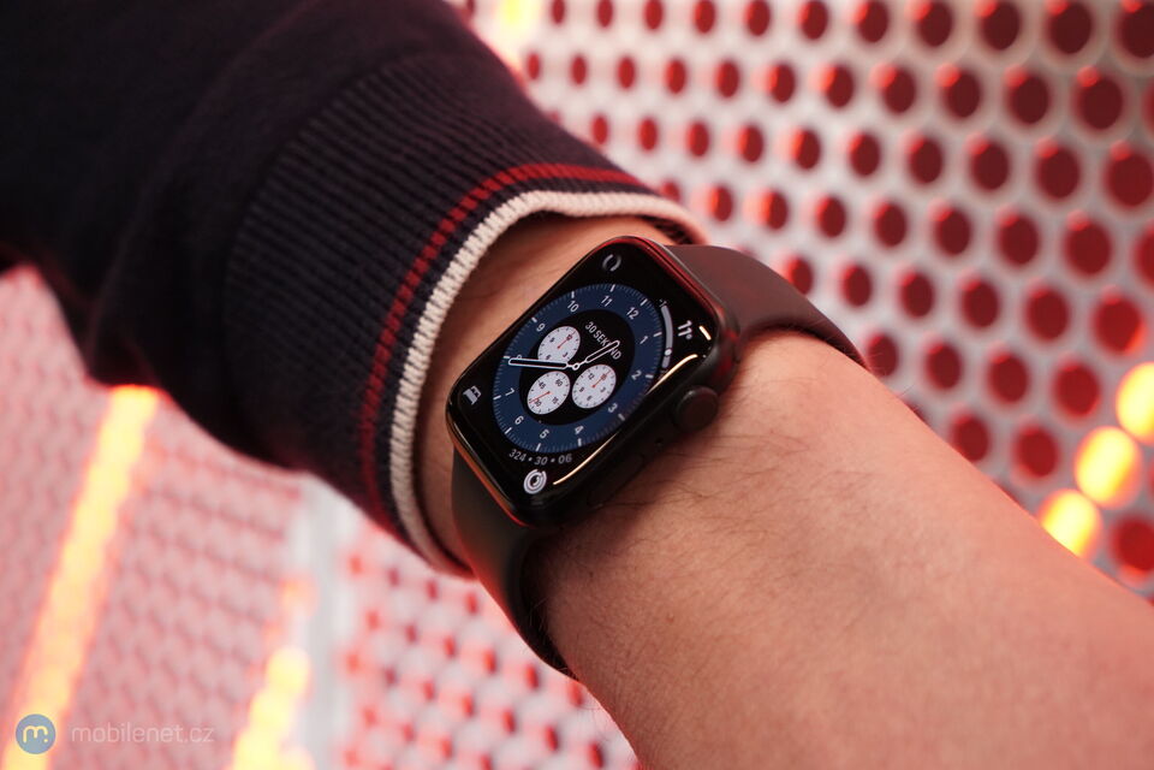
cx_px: 577
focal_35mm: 65
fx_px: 2083
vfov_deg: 20.9
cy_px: 385
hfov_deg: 31.0
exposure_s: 1/125
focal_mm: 65
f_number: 6.3
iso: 3200
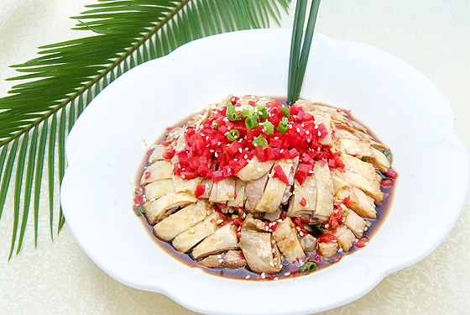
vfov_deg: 19.0
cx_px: 235
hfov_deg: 28.0
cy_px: 158
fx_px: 941
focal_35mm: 72
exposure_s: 1/125
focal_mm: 48
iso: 200
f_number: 10
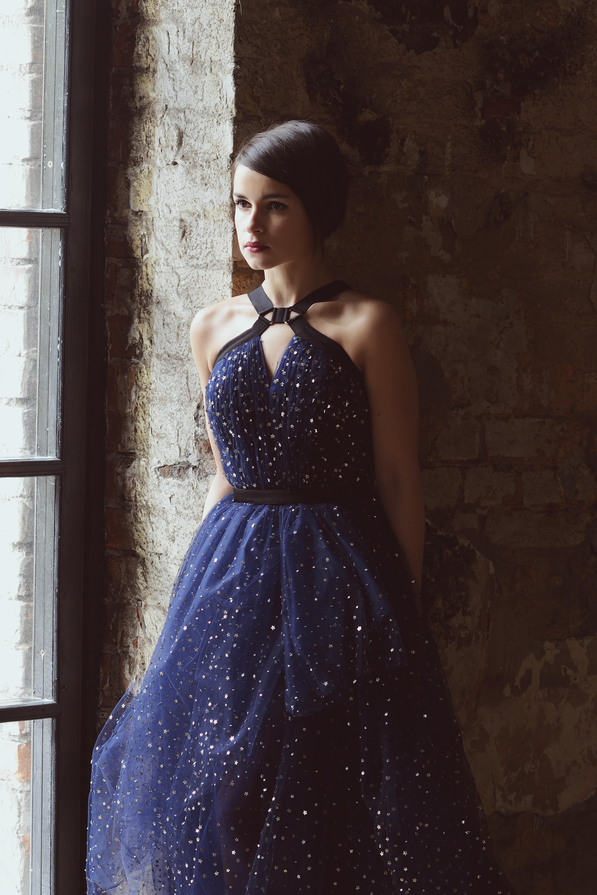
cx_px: 297
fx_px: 2983
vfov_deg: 17.0
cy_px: 620
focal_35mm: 120
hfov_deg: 11.4
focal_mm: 85
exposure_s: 1/250
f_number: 4.5
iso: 800
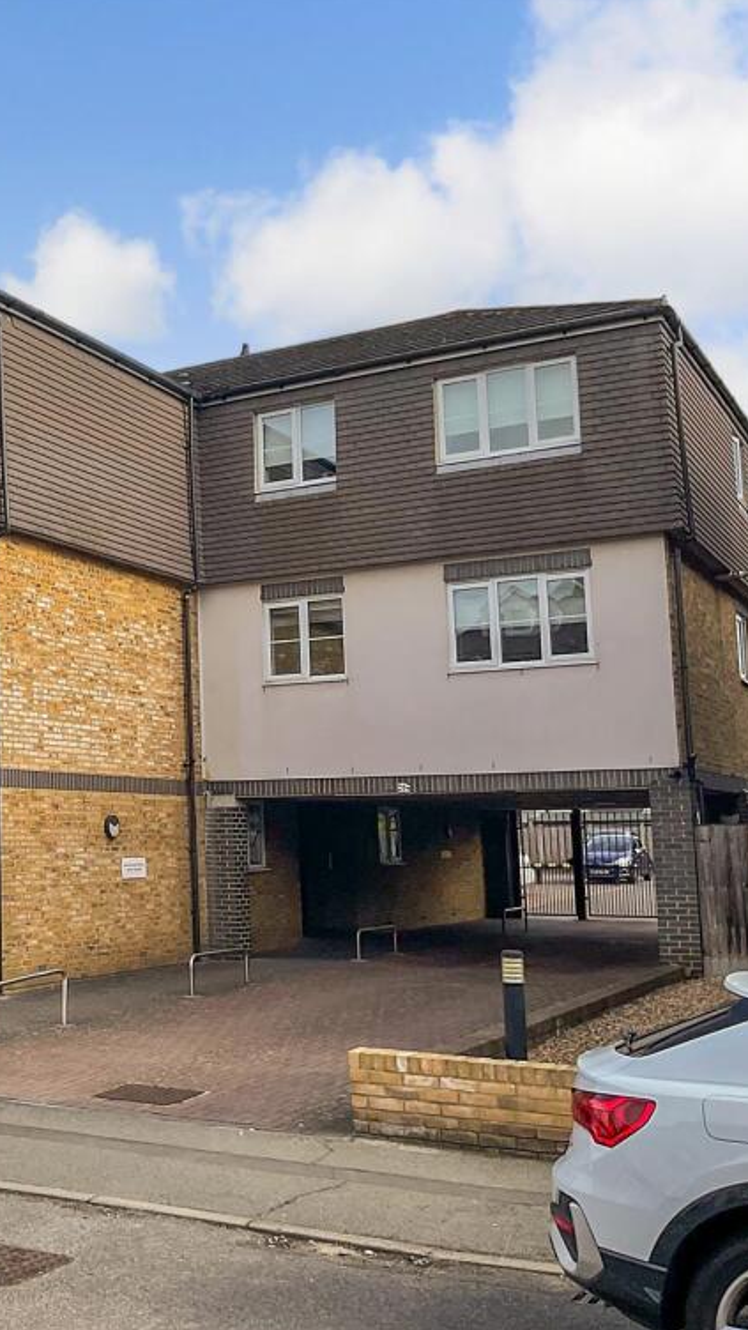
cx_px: -50
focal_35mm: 43
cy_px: 669
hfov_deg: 25.9
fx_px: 1516
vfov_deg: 47.4
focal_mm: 3
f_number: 1.8
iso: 16
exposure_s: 1/1700
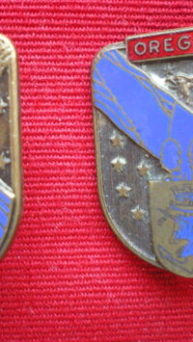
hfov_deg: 21.3
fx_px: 509
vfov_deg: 37.2
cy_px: 171
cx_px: 54
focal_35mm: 56
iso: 400
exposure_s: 1/10
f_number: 3.1
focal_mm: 6.3
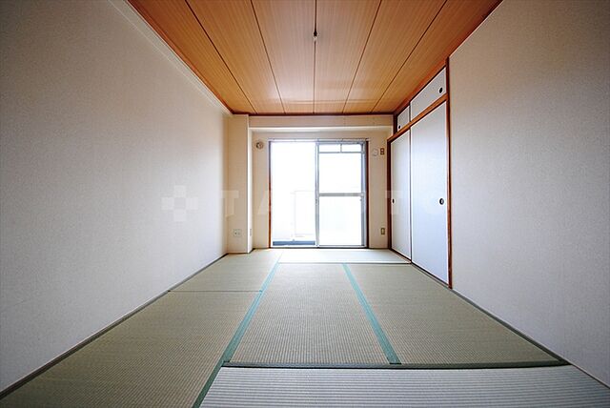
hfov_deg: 85.4
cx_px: 305
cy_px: 204
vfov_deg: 63.3
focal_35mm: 20
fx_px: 331
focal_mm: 13
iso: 100
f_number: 5
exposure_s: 1/20
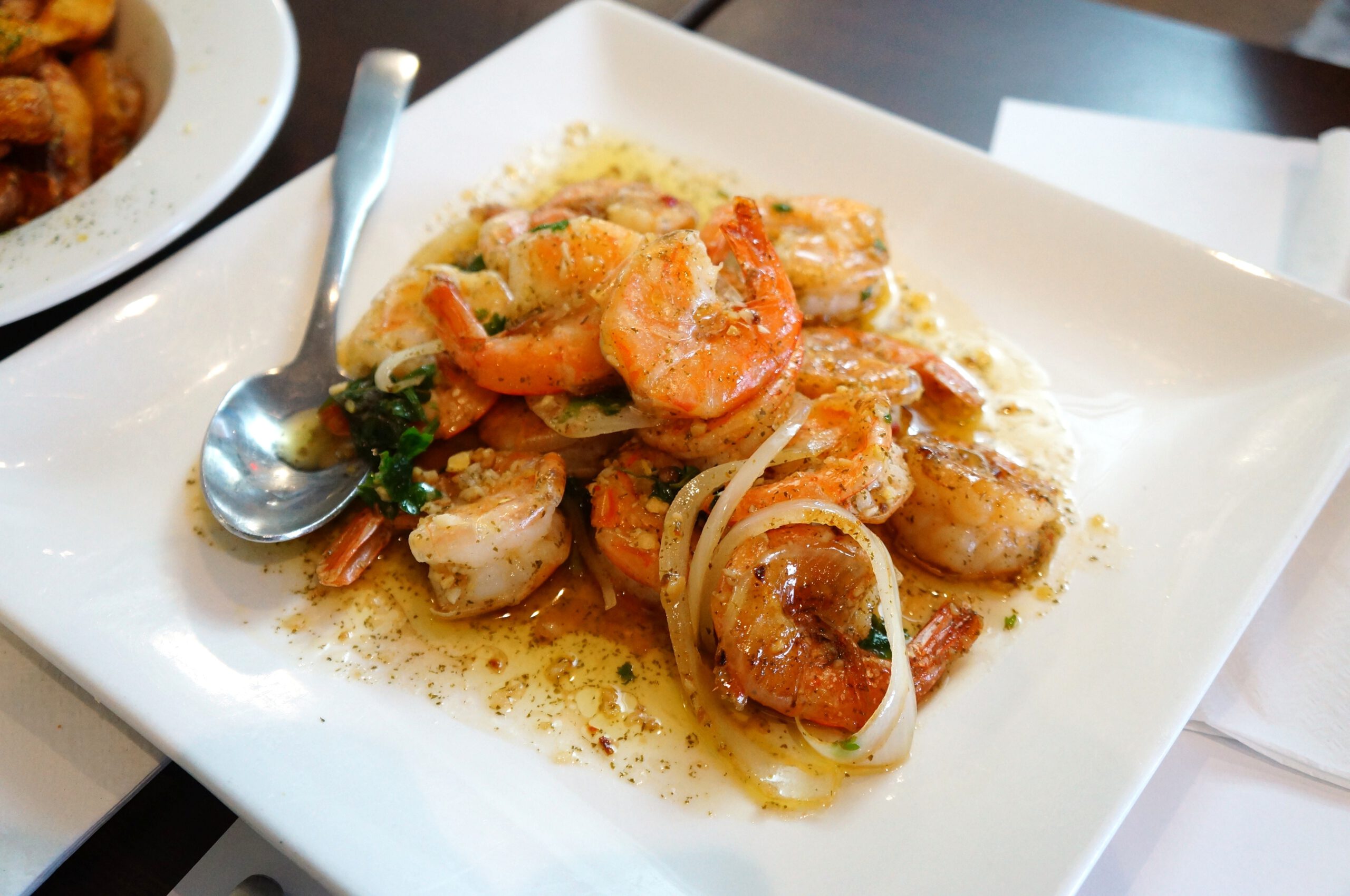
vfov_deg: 34.1
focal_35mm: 39
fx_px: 1461
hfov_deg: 49.6
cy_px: 448
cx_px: 675
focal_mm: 26
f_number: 4
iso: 1250
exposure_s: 1/60
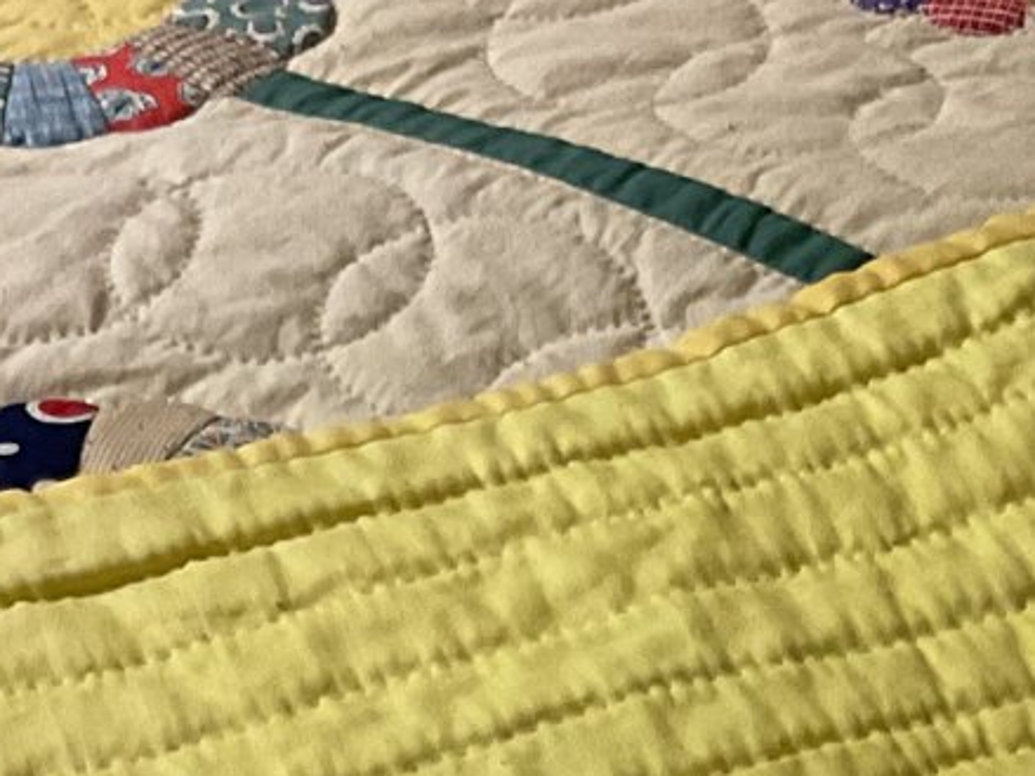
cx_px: 850
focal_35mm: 100
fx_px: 2989
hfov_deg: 19.4
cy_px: 1289
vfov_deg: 13.6
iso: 125
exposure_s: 1/60
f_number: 1.8
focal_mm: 3
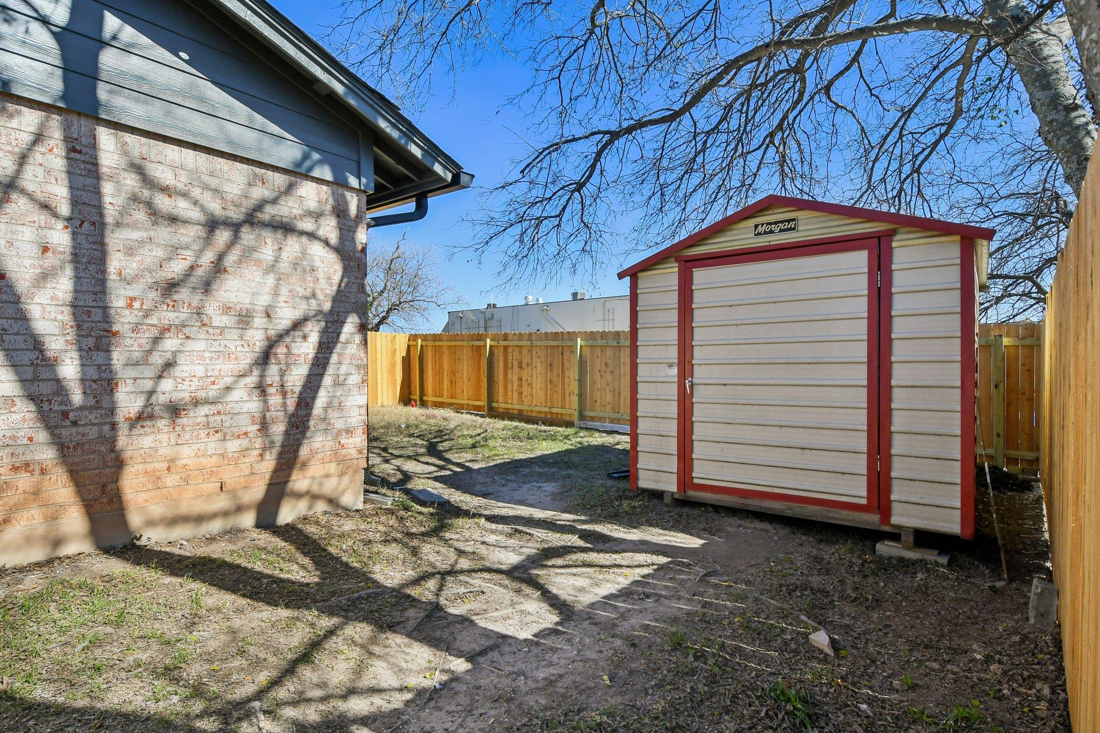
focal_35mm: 18
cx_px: 550
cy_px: 366
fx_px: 550
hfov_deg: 90.0
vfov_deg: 67.4
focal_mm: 12
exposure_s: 1/1000
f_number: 8
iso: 400
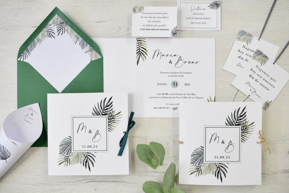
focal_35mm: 42
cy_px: 96
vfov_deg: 31.9
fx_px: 337
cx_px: 144
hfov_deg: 46.4
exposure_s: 1/1000
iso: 3200
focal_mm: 28
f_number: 6.3
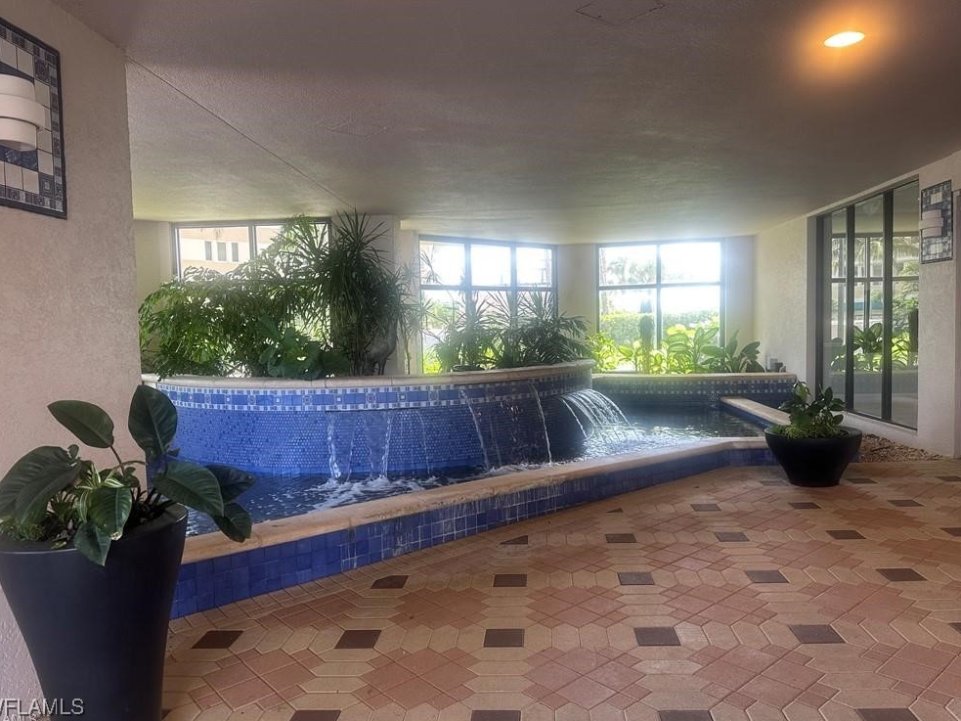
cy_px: 353
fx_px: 694
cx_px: 465
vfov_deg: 54.9
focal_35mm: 25
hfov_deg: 69.4
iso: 125
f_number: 1.78
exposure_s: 1/121
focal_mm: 6.86
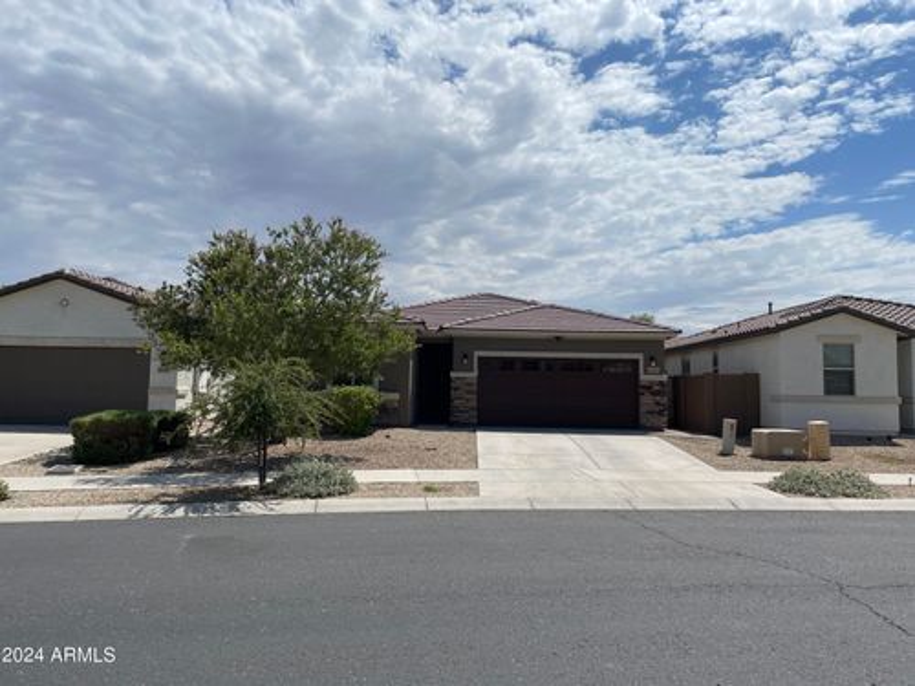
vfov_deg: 53.1
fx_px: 687
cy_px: 343
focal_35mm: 26
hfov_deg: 67.3
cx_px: 458
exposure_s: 1/9804
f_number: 1.6
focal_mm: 4.2
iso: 32
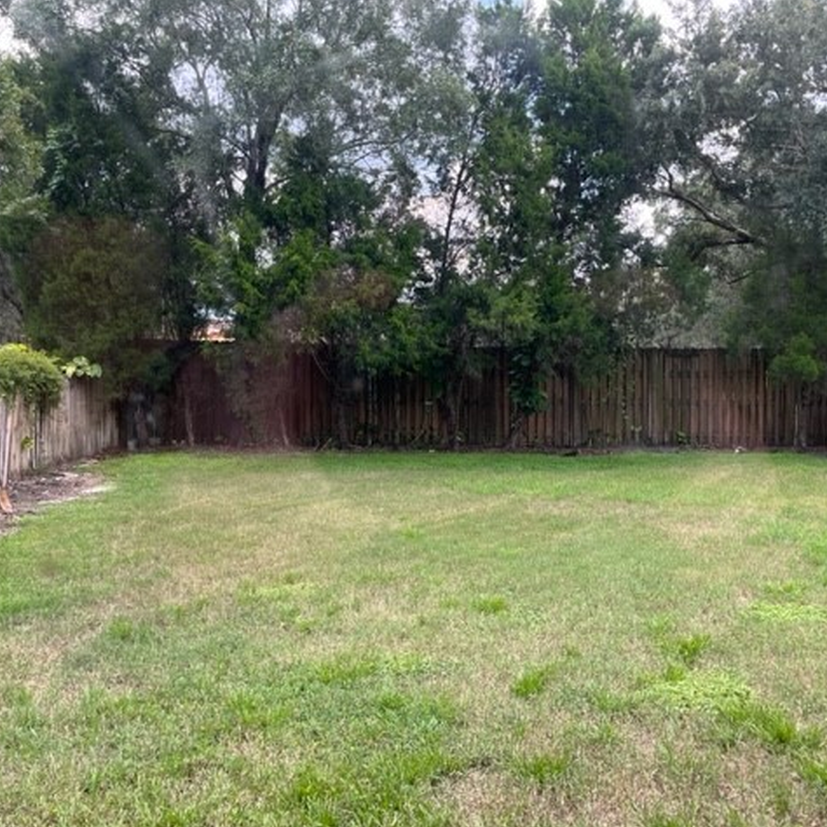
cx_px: 468
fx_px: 838
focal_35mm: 31
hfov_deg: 52.4
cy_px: 410
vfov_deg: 52.5
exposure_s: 1/188
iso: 50
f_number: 1.6
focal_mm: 5.1
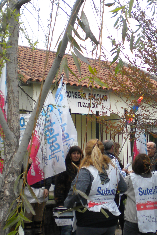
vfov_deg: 32.4
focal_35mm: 62
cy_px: 112
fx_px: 406
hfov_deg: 21.9
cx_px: 94
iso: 86
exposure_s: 1/520
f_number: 3.1
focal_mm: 6.3
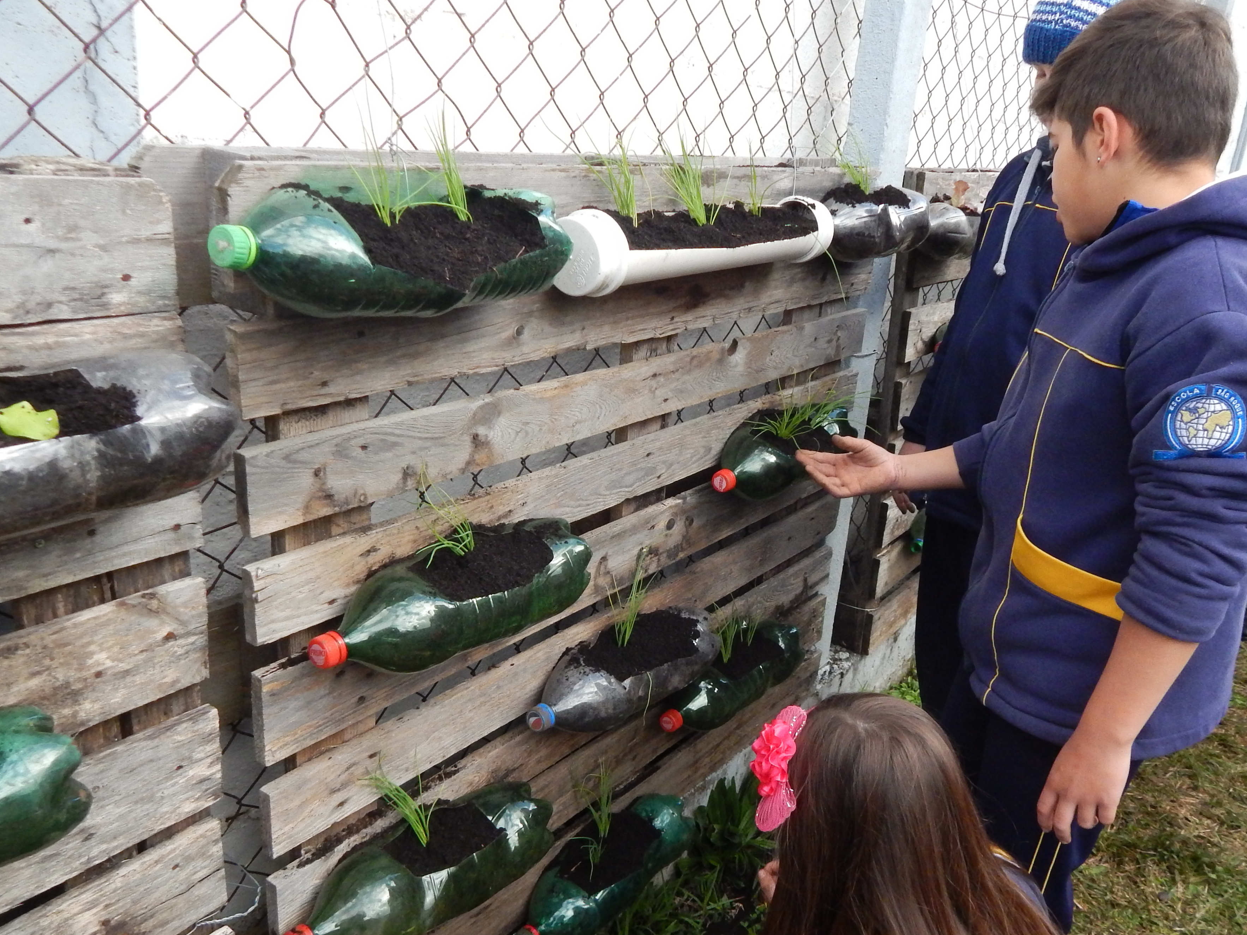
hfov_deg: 59.6
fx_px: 1081
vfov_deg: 46.7
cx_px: 729
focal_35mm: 30
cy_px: 533
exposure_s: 1/800
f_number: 3
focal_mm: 4
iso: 400
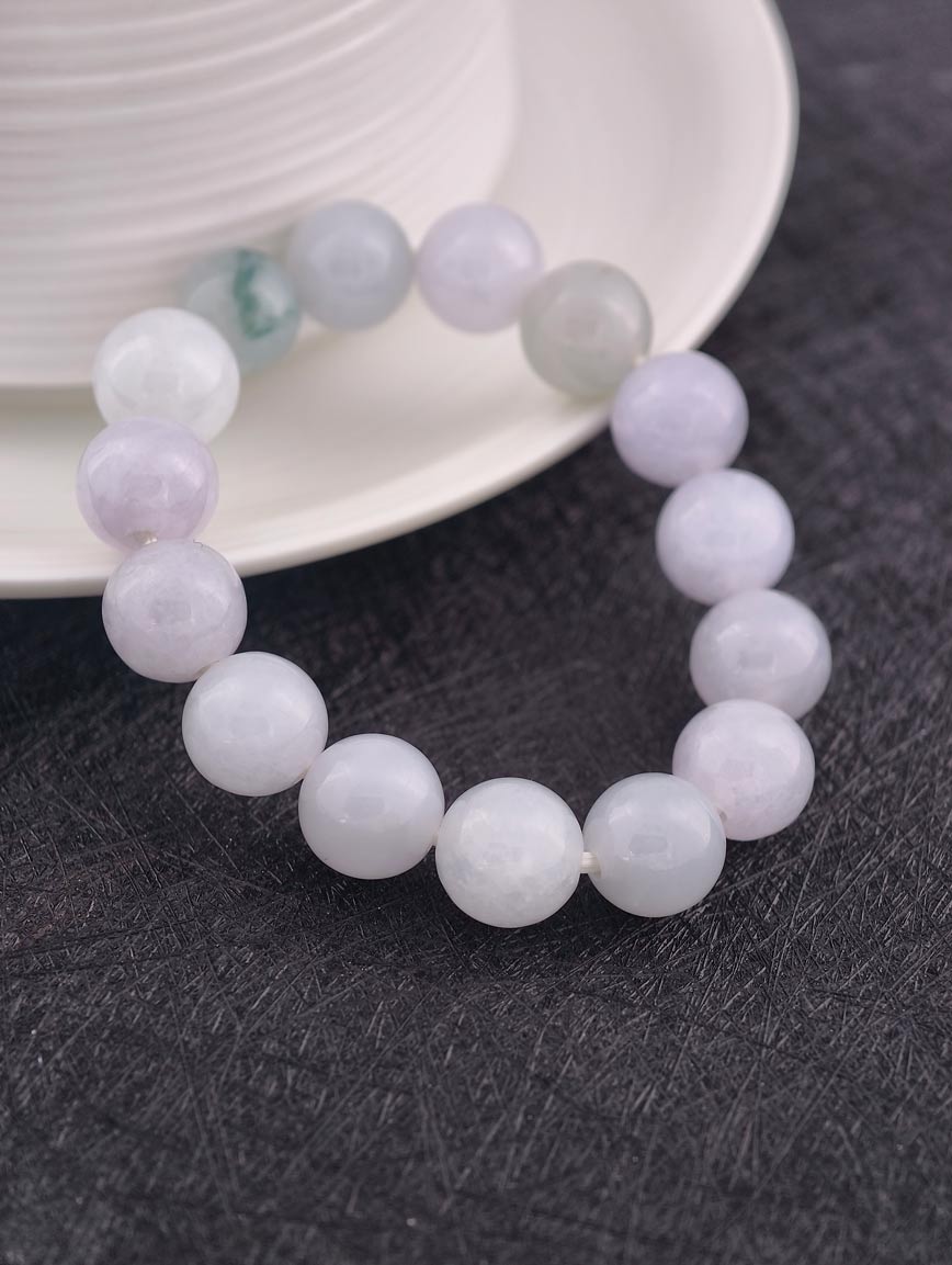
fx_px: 3109
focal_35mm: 85
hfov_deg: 17.4
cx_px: 476
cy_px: 632
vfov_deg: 23.0
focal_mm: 22.48
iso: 125
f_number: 2.67
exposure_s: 1/160
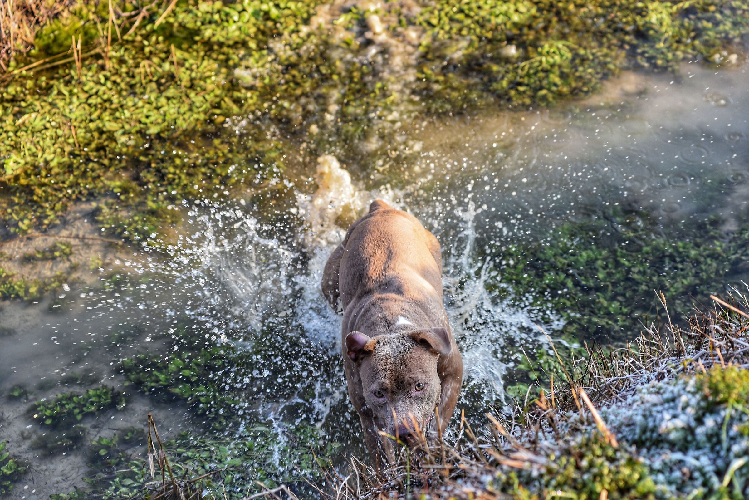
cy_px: 250
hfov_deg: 25.4
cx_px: 374
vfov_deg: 17.1
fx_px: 1665
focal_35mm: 80
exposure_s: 1/500
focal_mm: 80
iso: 400
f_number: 5.6
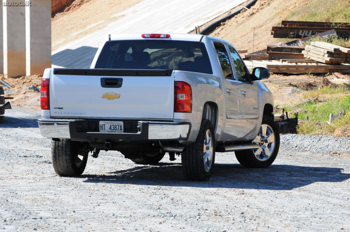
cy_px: 116
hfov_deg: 11.8
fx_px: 1690
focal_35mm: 174
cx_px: 175
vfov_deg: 7.9
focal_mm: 116
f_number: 10
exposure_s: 1/2500
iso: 2000
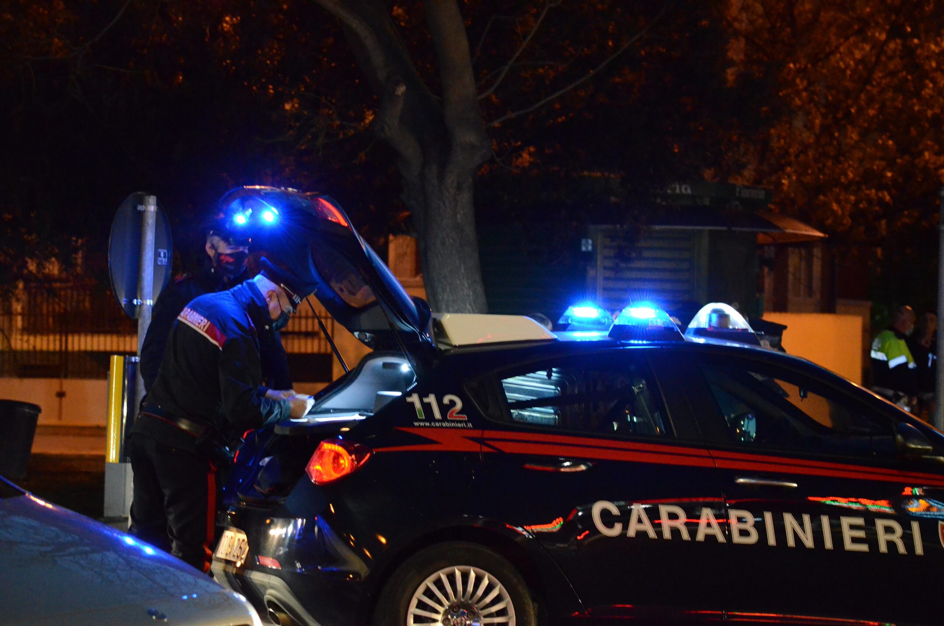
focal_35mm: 150
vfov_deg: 9.1
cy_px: 313
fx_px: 3925
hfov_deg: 13.7
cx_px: 472
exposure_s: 1/40
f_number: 4.8
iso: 6400
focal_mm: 100
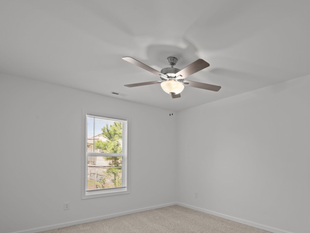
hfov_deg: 76.4
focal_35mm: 21
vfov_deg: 61.9
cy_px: 155
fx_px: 188
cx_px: 208
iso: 100
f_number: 9
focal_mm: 14
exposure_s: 1/1.25
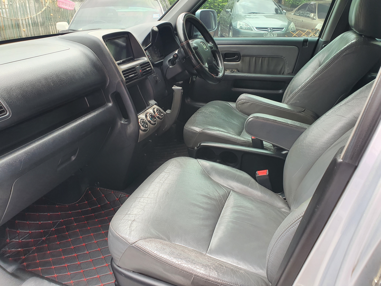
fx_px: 286
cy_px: 143
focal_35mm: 26
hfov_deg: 67.3
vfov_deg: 53.1
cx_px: 190
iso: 80
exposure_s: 1/100
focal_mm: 4.3
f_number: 2.4
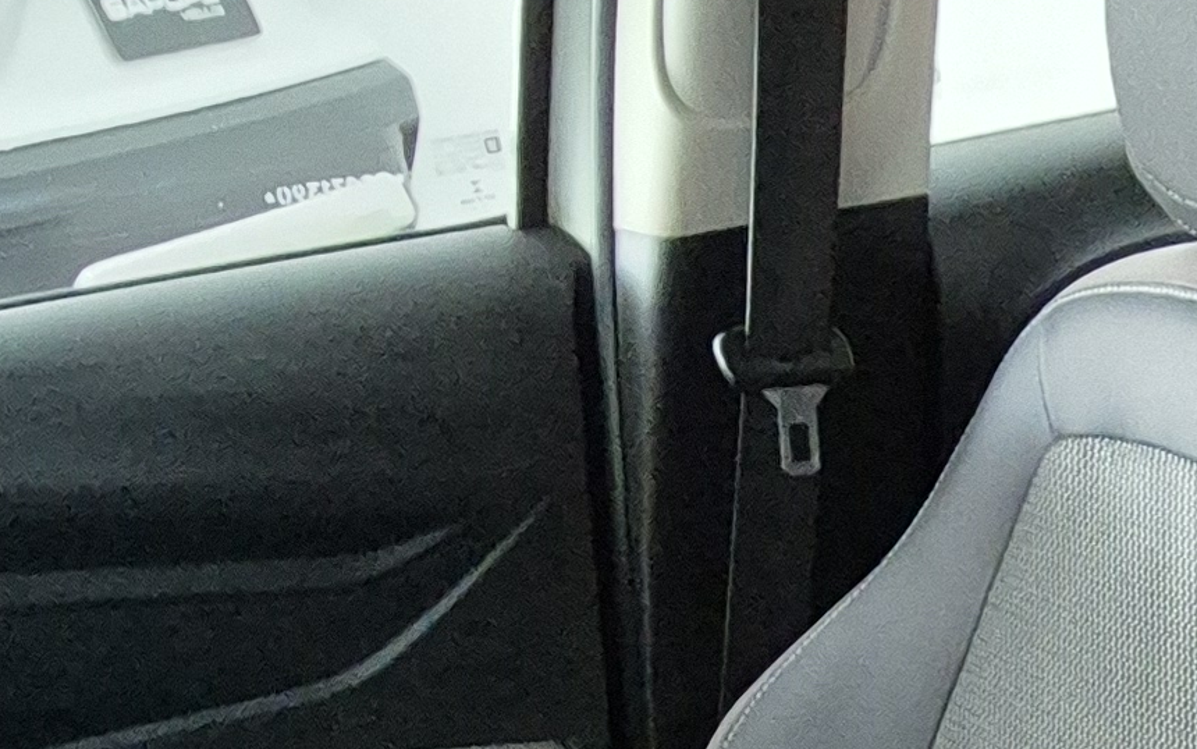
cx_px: 1464
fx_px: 2088
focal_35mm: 64
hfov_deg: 27.7
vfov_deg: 16.2
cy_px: 1449
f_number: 2.2
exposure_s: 1/60
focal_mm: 2.2
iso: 1600
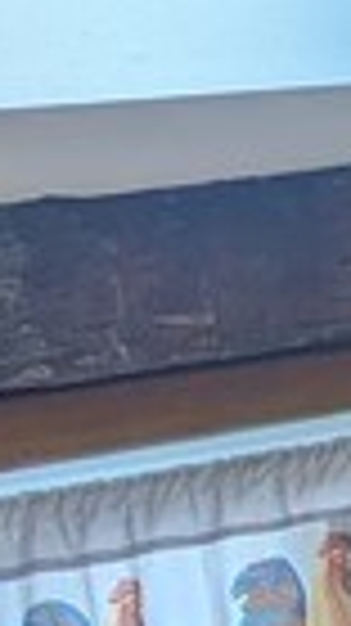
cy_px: 426
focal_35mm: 192
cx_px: 1631
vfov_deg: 11.2
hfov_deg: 5.2
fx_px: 3183
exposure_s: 1/113
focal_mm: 6.81
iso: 87
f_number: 1.85
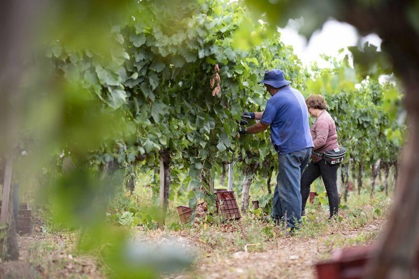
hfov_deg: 23.9
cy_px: 140
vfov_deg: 16.1
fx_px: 989
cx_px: 210
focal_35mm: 85
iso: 200
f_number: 2.5
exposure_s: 1/400
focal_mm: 85
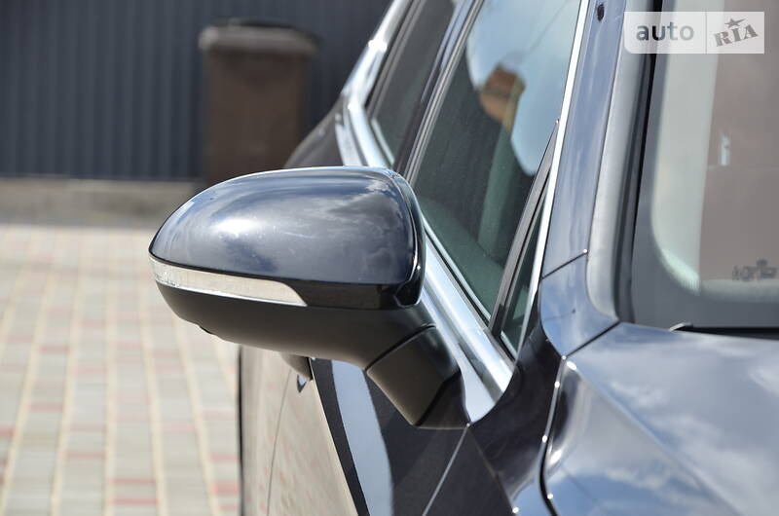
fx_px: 3401
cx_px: 390
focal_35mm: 158
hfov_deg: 13.1
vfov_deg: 8.7
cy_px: 258
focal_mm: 105
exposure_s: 1/250
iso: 140
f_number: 8
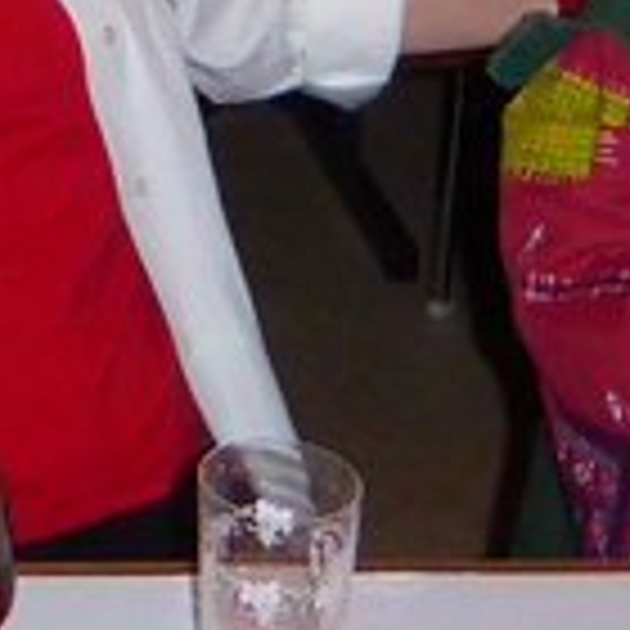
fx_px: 3192
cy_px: -1012
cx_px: -306
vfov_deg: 9.6
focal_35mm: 155
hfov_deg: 10.9
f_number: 3.3
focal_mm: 4.3
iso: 500
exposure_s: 1/60
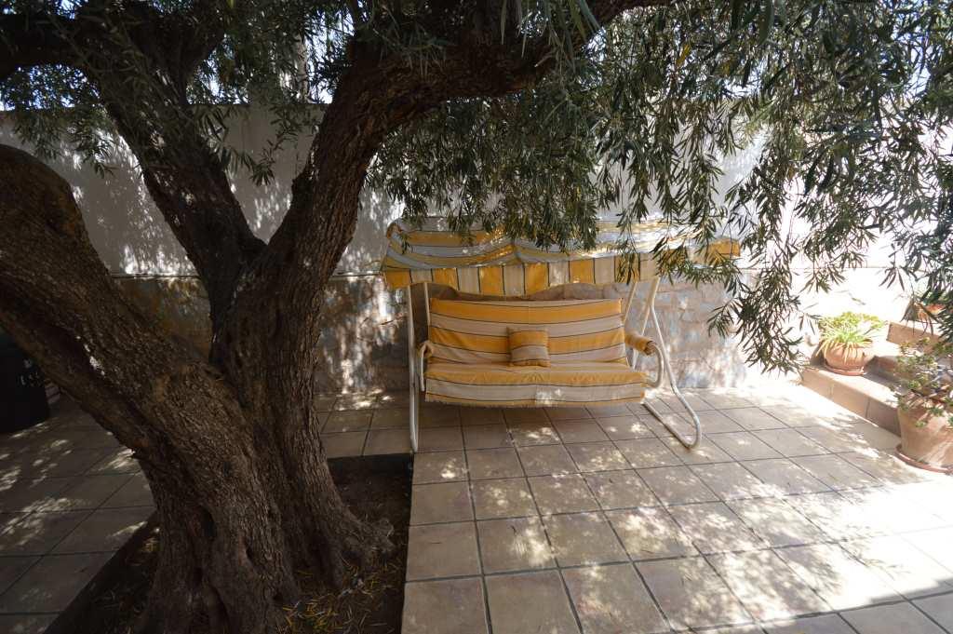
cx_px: 476
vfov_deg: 77.2
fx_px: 397
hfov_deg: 100.4
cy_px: 317
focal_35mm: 15
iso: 180
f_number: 5.6
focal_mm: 10
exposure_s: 1/125
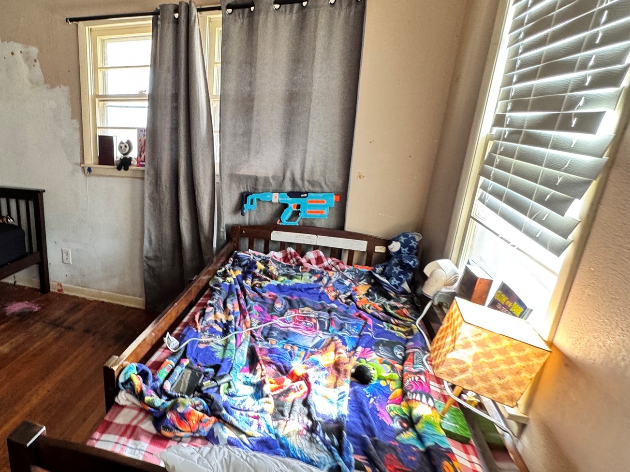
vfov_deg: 61.1
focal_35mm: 22
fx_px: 400
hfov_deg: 71.5
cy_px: 245
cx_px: 162
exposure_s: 1/60
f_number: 2.2
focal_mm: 2.22
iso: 250
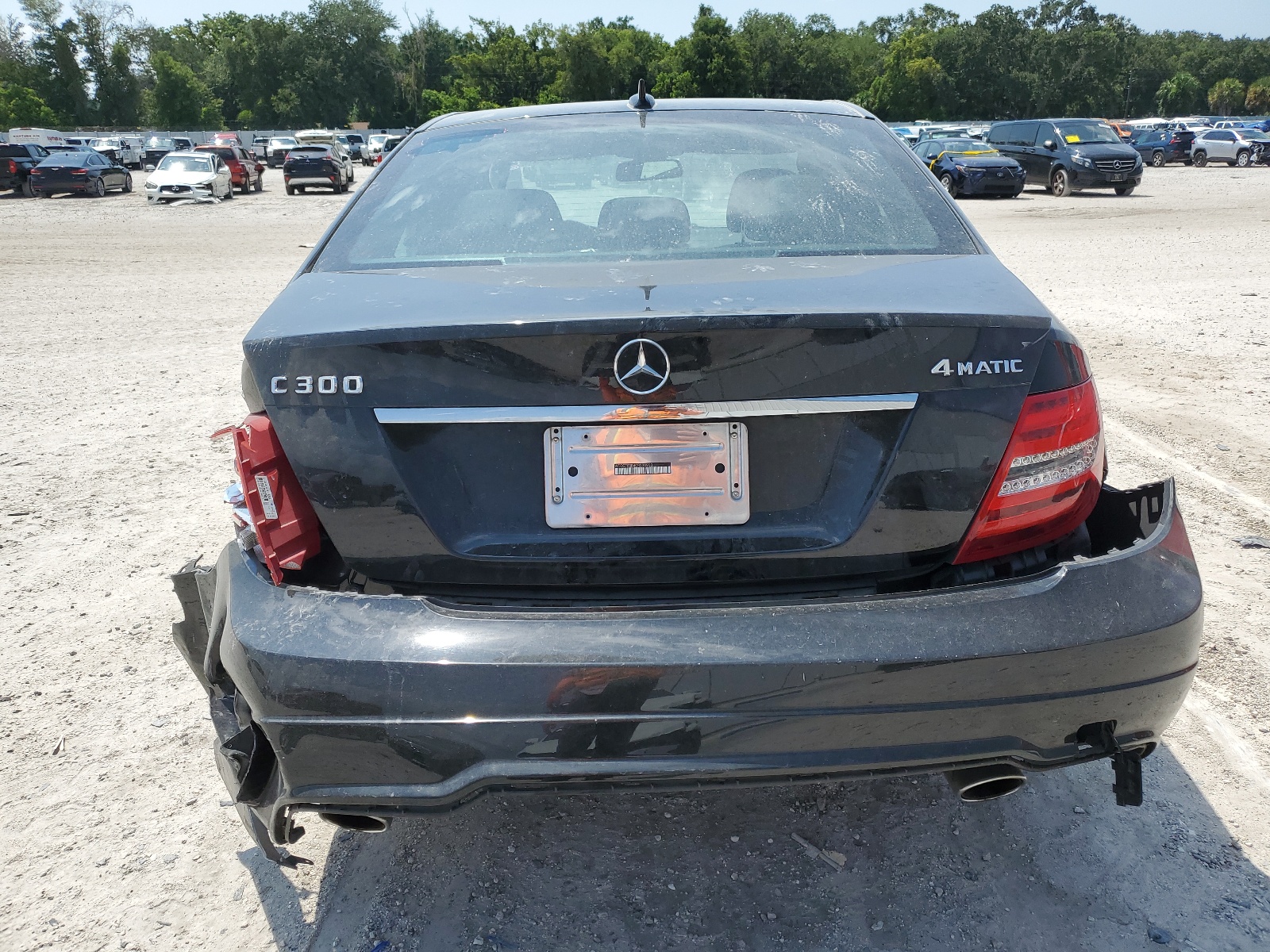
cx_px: 635
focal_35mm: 26
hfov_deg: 67.3
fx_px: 954
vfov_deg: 53.1
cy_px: 476
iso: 50
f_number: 1.5
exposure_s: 1/3333
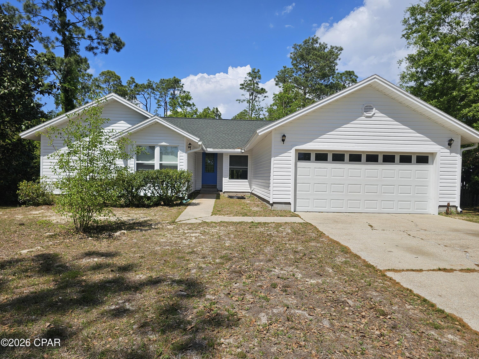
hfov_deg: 73.9
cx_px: 240
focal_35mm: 23
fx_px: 318
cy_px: 180
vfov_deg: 58.9
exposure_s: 1/1343
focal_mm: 6.3
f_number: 1.7
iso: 10
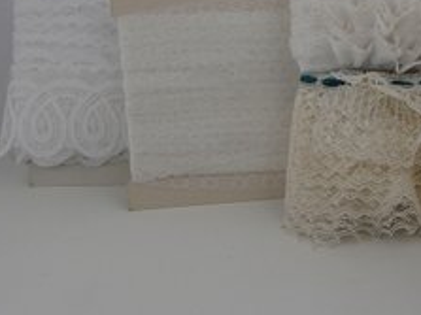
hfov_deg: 33.3
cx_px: 301
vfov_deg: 25.6
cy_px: 124
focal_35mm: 57
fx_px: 693
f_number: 4.7
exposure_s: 1/160
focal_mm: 6.64
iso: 100
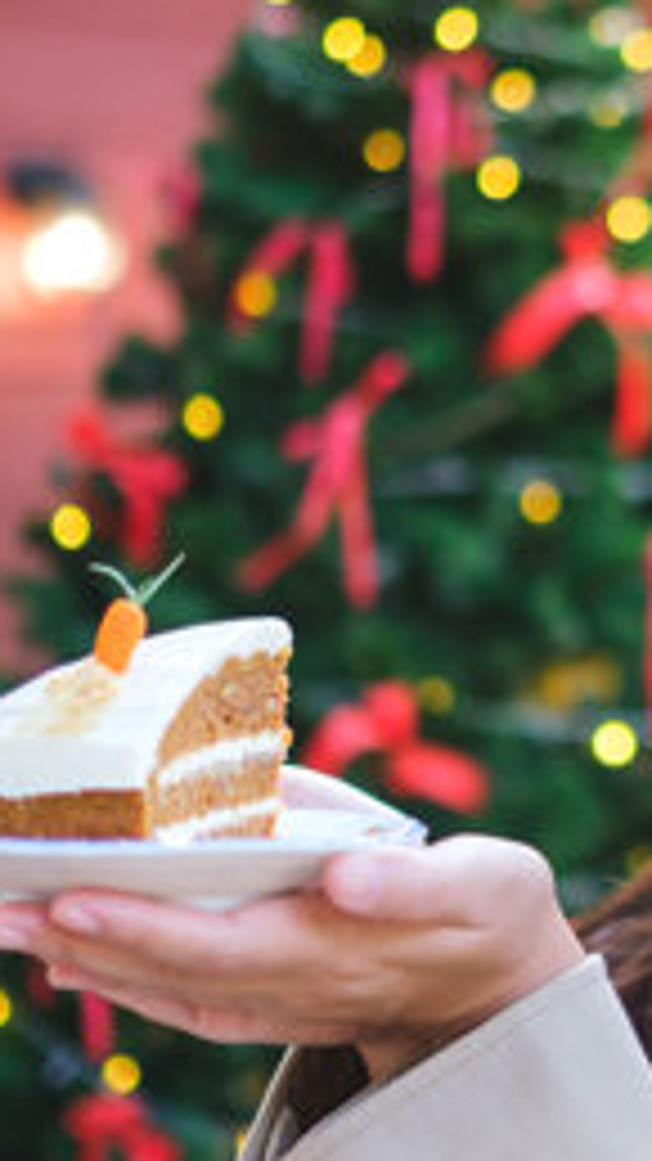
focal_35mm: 87
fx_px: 2676
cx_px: 773
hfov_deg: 13.5
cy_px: 468
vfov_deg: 24.4
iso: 160
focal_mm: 23
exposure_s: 1/240
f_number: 1.4
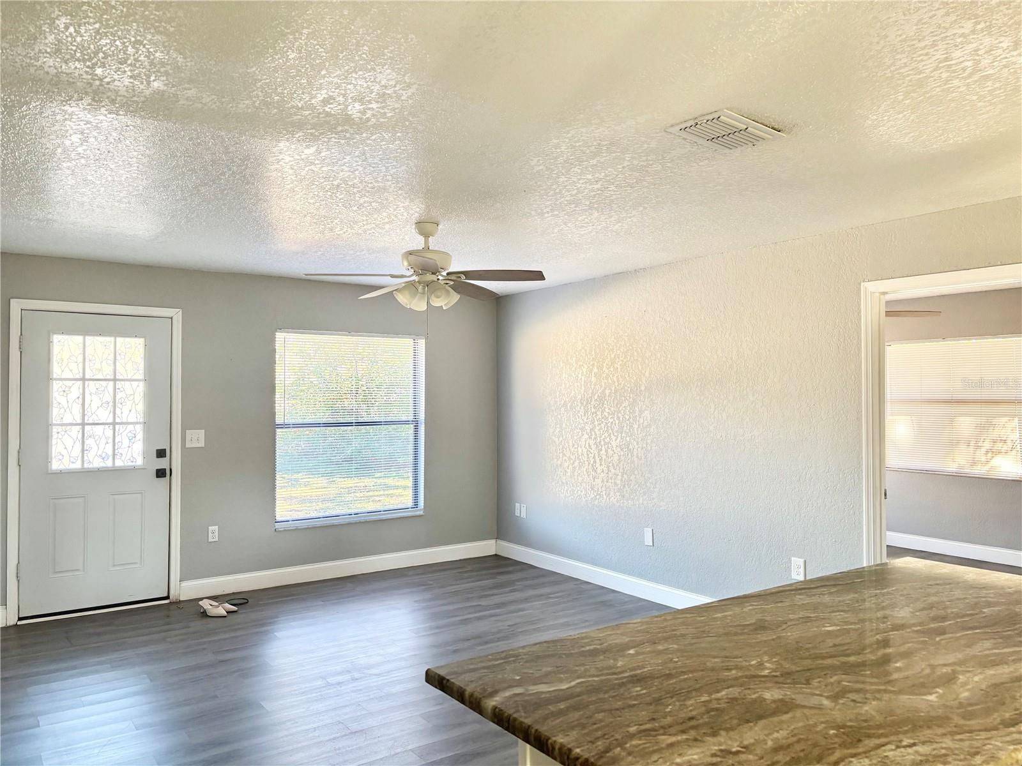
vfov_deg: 53.1
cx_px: 511
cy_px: 383
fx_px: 768
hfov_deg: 67.3
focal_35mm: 26
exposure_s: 1/75
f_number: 1.6
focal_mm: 5.96
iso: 125
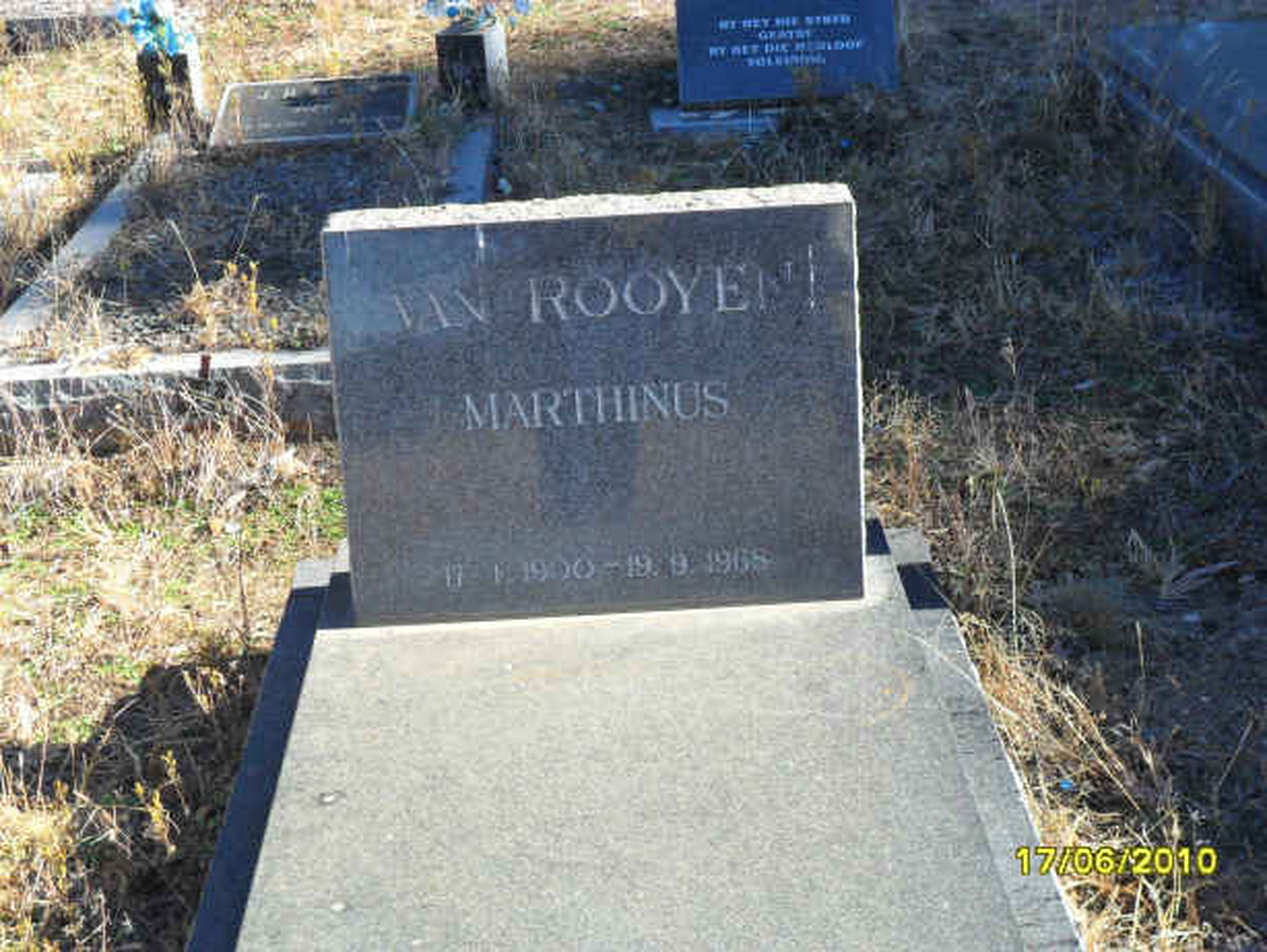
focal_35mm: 52
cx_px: 634
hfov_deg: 36.8
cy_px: 476
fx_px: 1904
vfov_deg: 28.1
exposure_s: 1/90
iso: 100
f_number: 5
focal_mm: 9.3
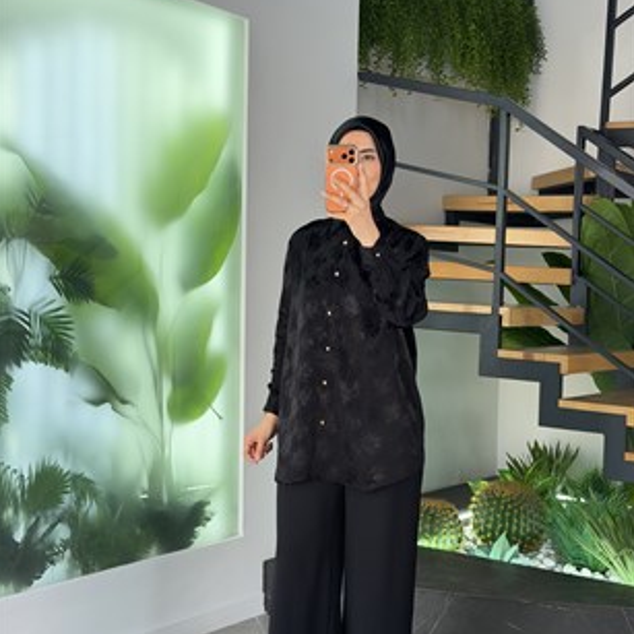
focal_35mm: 57
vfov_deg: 30.0
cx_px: 316
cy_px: 367
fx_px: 1181
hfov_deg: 30.0
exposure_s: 1/194
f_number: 1.78
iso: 100
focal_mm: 6.76
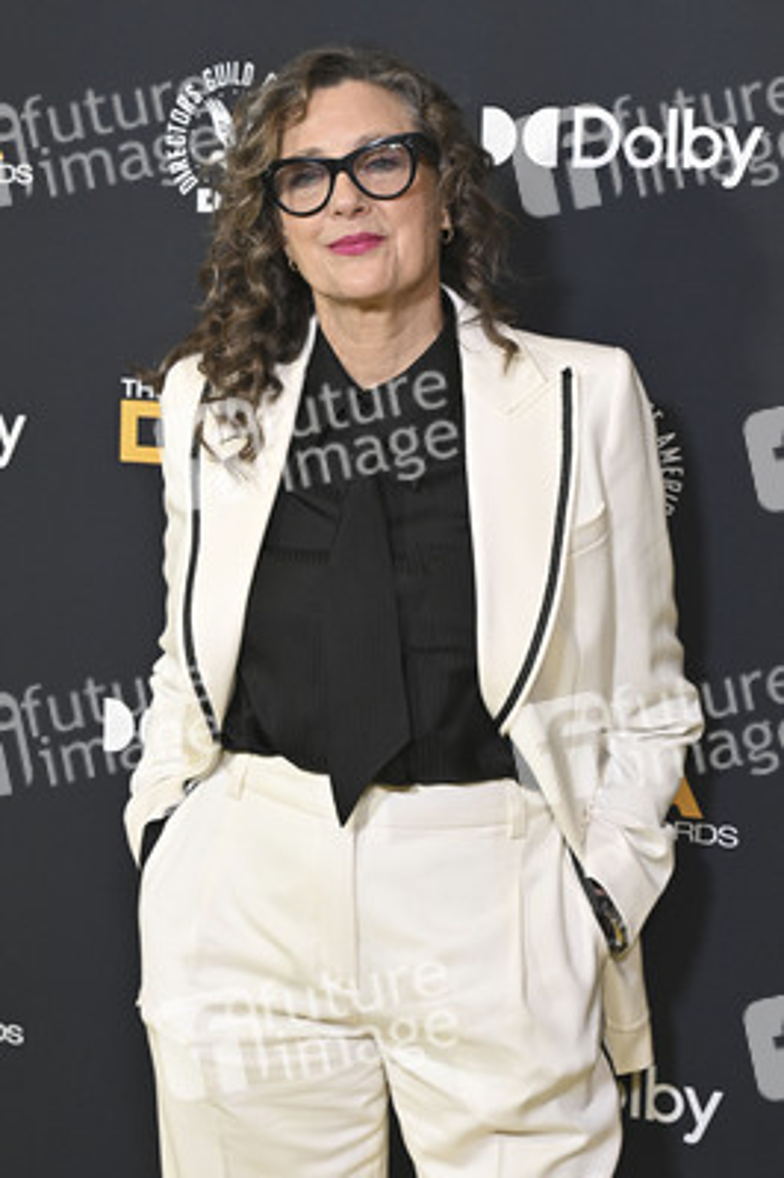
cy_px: 589
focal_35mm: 67
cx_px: 392
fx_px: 2192
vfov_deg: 30.1
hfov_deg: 20.3
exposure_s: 1/320
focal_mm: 67
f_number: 5.6
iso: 2000
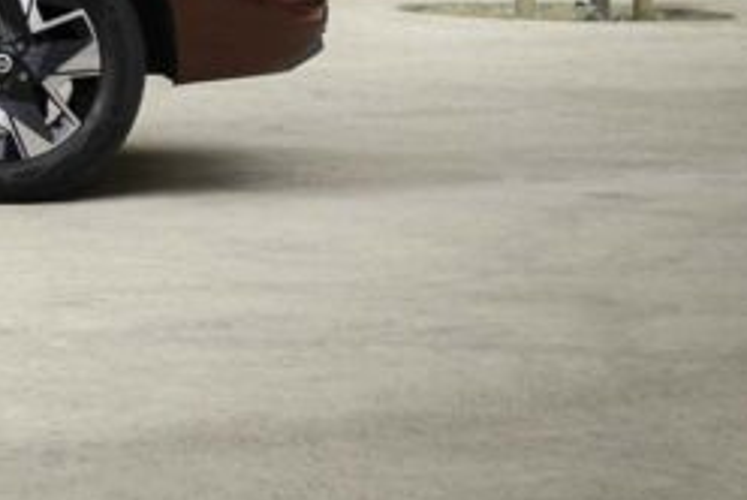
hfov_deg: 9.1
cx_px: -639
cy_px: -413
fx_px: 4466
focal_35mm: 215
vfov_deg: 6.3
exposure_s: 1/100
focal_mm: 50
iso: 250
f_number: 6.3
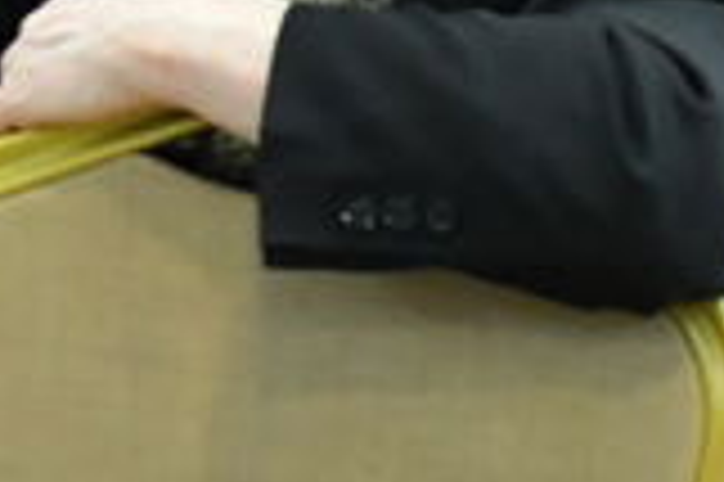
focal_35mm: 585
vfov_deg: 2.3
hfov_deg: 3.5
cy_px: -718
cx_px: -724
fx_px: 11753
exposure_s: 1/320
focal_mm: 92
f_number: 4.5
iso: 4000
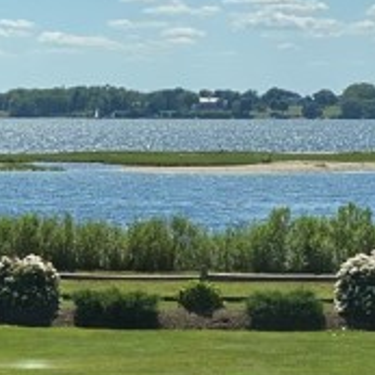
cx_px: 17
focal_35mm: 204
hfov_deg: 8.5
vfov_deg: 8.5
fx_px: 2500
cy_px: 366
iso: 25
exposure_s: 1/2994
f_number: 2
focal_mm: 6
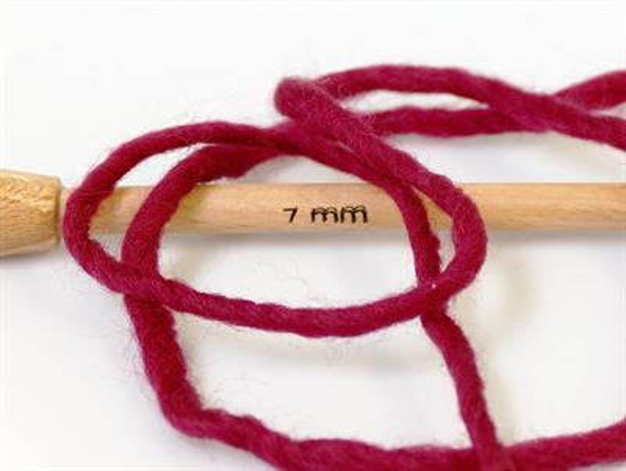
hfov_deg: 17.0
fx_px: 2100
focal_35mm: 116
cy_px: 236
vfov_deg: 12.8
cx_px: 313
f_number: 3
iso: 200
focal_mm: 23.76
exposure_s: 1/15.6
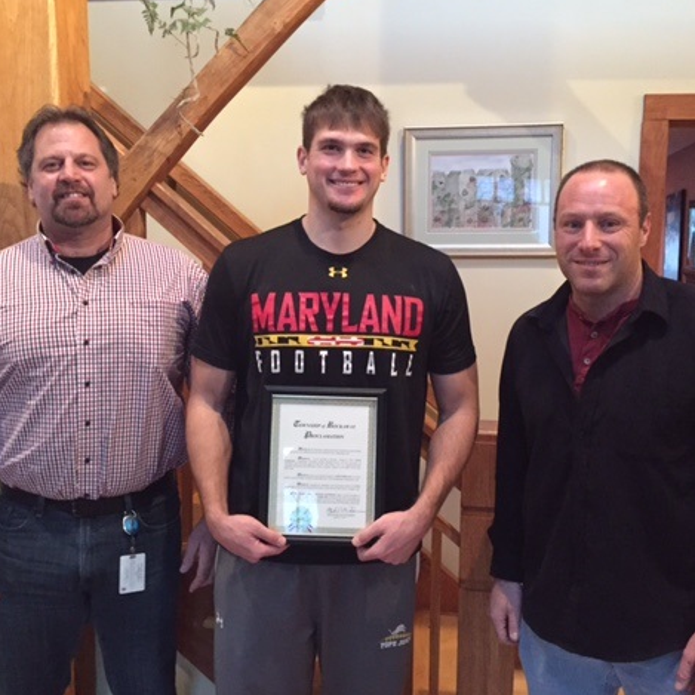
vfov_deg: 47.2
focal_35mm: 35
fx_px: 795
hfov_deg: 47.2
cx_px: 353
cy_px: 344
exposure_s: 1/15
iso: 400
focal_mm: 4.15
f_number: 2.2
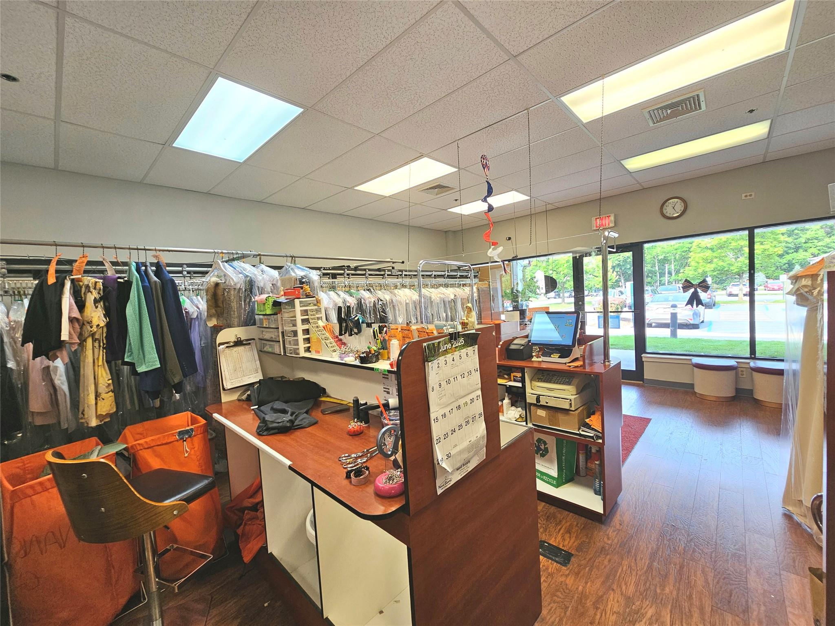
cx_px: 418
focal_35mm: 13
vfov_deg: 89.9
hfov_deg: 106.2
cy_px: 313
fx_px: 314
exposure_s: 1/60.2
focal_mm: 2.2
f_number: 2.2
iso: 64
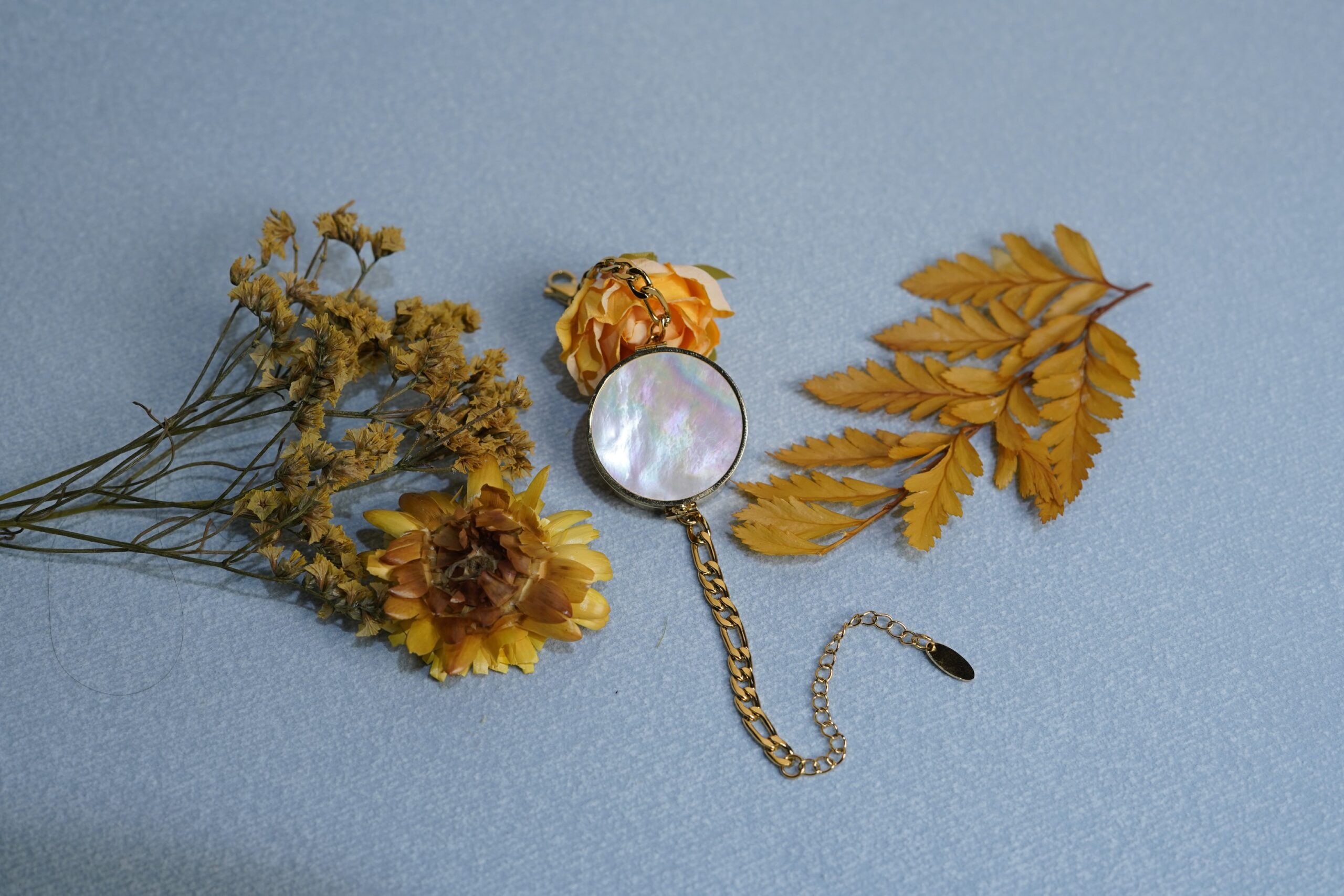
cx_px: 672
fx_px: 1867
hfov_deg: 39.6
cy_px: 448
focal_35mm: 50
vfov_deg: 27.0
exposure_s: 1/100
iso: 500
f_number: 5.6
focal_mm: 50
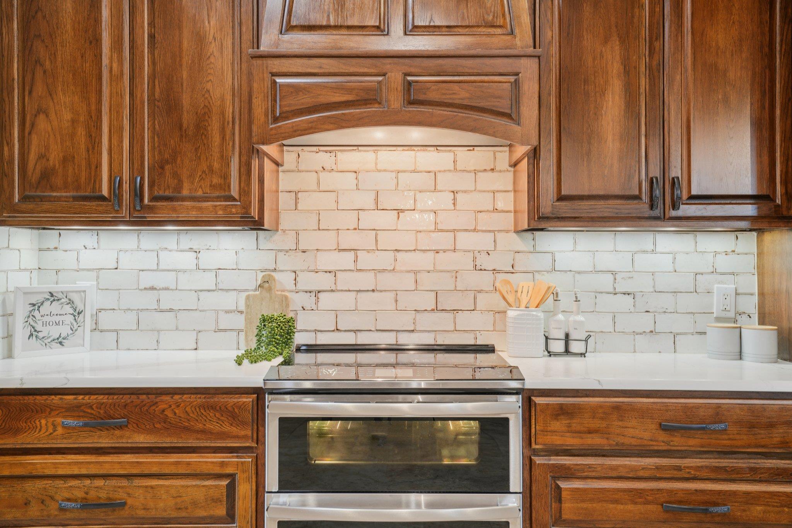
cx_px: 396
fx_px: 682
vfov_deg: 42.3
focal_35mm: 31
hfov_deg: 60.3
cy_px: 264
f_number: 8
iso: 400
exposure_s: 1/8
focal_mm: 31
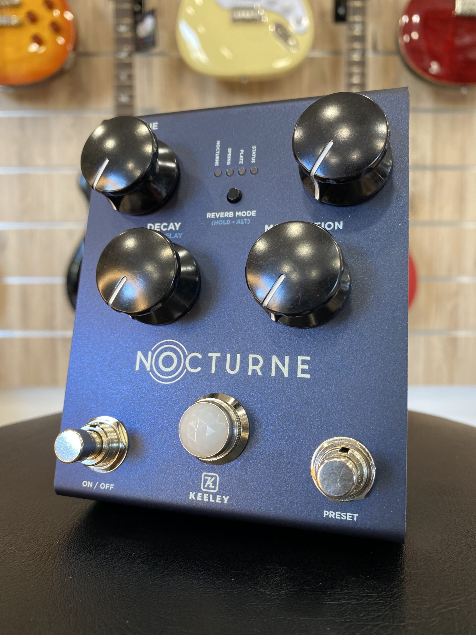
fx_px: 477
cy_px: 318
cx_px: 238
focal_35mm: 26
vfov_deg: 67.3
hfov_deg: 53.1
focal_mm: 4.25
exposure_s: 1/50
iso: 100
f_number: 1.8
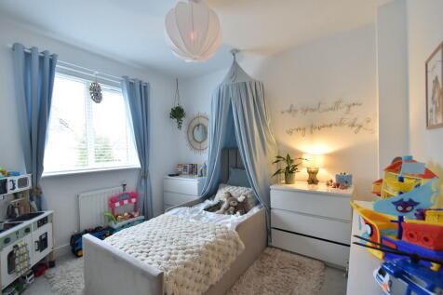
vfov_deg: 77.3
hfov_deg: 100.4
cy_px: 148
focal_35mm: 15
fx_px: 185
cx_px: 222
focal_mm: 10
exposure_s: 1/30
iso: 500
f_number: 3.5
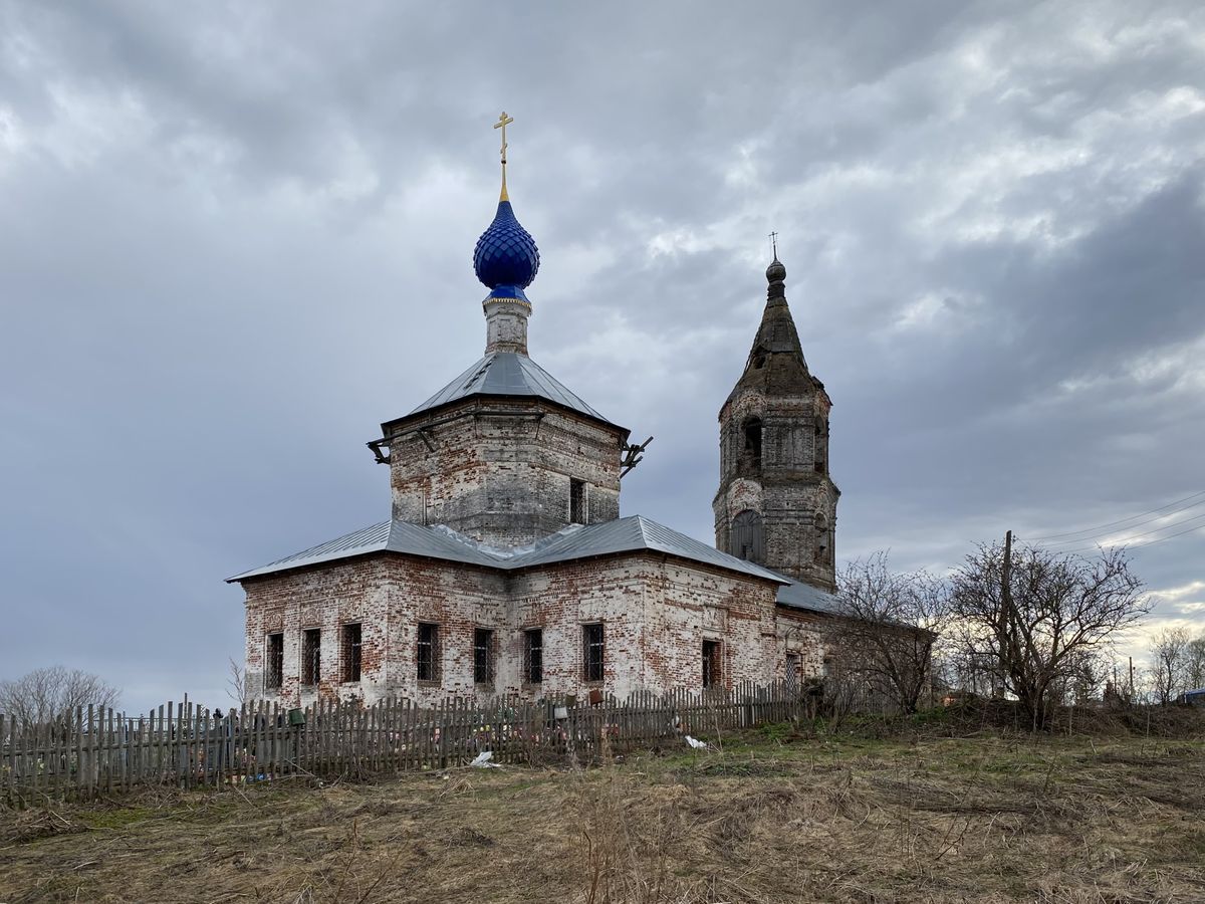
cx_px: 602
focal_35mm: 26
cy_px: 452
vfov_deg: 53.1
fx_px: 905
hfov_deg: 67.3
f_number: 1.8
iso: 32
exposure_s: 1/2141
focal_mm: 4.25
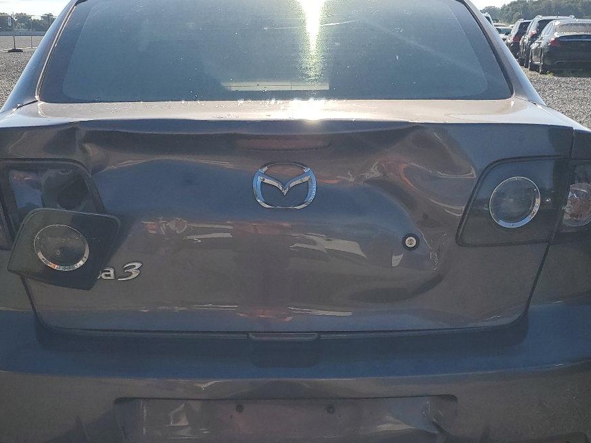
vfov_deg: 30.8
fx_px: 803
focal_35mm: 47
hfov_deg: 40.4
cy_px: 273
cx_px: 270
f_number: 1.5
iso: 50
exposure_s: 1/5000
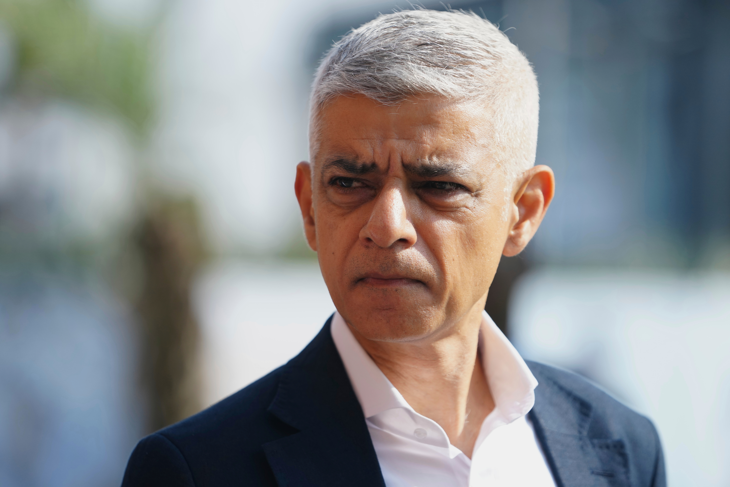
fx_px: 4055
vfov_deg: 6.9
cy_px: 244
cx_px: 365
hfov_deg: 10.3
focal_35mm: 200
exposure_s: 1/2500
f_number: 3.5
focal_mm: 200
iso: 500
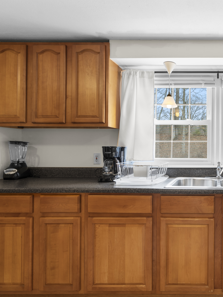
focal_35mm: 24
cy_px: 146
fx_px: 206
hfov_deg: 48.3
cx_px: 216
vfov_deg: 71.6
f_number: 9
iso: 200
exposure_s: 1/1.25
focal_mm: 16
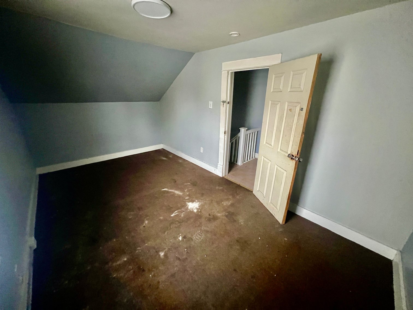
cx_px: 206
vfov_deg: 89.9
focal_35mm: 13
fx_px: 155
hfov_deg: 106.2
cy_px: 155
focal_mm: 1.57
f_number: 1.8
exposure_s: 1/45
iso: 1000
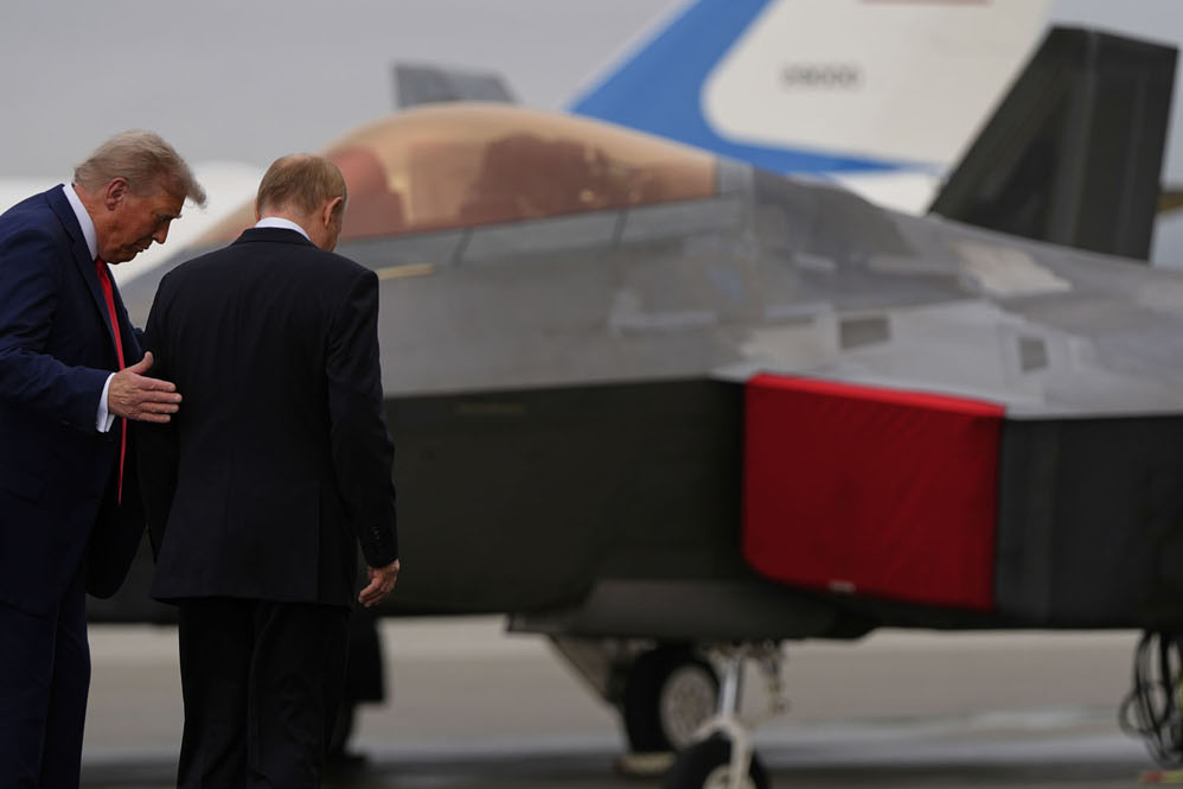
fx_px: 7918
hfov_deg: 8.5
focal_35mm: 241
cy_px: 441
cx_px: 446
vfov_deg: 5.7
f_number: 3.2
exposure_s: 1/1600
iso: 125
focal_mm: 167
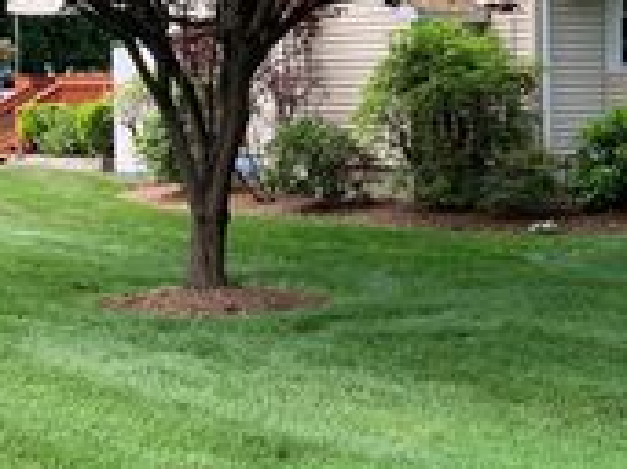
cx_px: 781
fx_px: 1376
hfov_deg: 23.2
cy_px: 93
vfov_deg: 19.2
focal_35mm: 76
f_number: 1.8
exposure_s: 1/228
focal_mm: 4.25
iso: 25
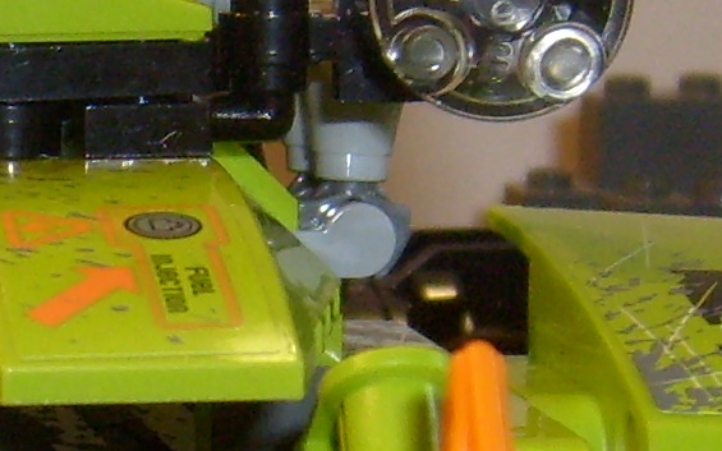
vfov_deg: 7.1
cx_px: -123
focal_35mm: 185
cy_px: 493
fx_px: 3640
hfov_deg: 11.1
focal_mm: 5.8
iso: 100
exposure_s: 1/45
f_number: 2.8
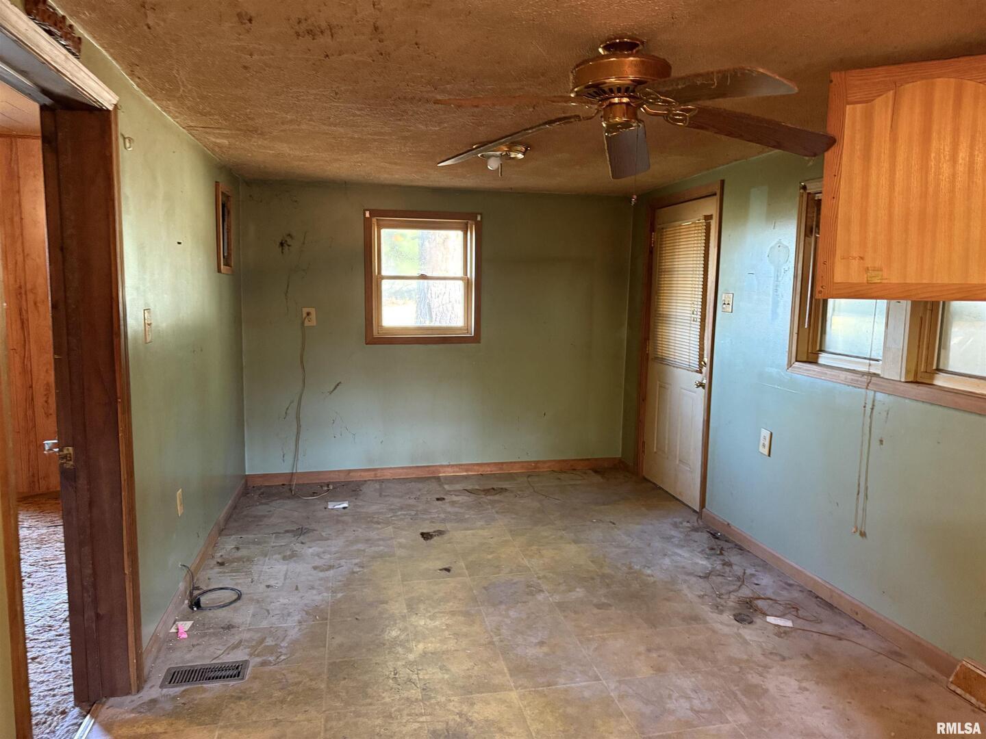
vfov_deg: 56.8
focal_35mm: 24
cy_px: 370
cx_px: 493
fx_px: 684
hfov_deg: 71.6
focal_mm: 6.76
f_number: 1.78
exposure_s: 1/40
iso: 640
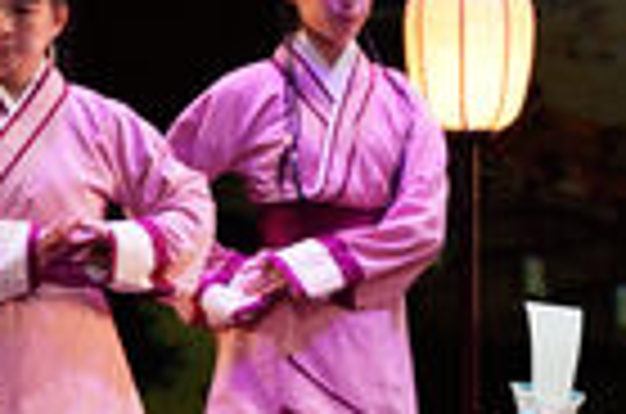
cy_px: 526
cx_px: 455
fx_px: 8779
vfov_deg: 2.7
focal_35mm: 506
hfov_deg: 4.1
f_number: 4
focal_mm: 117
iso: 640
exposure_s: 1/125
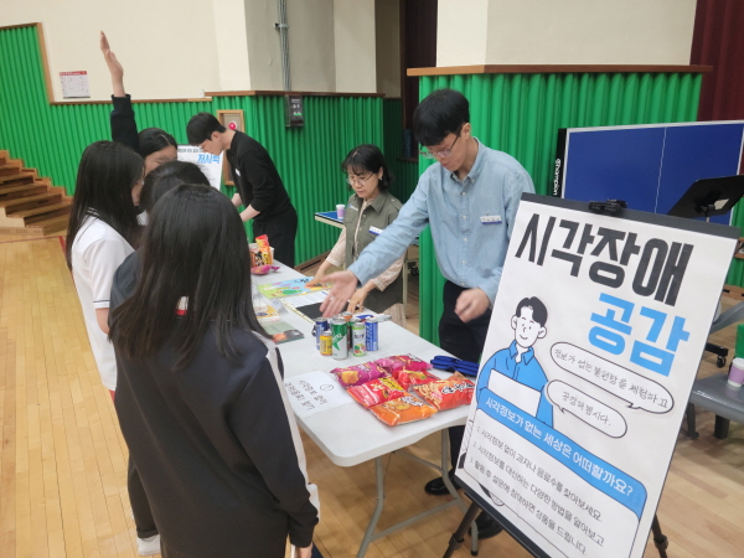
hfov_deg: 63.4
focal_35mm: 28
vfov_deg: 49.7
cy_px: 279
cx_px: 372
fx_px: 602
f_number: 2
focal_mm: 5.9
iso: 200
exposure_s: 1/60
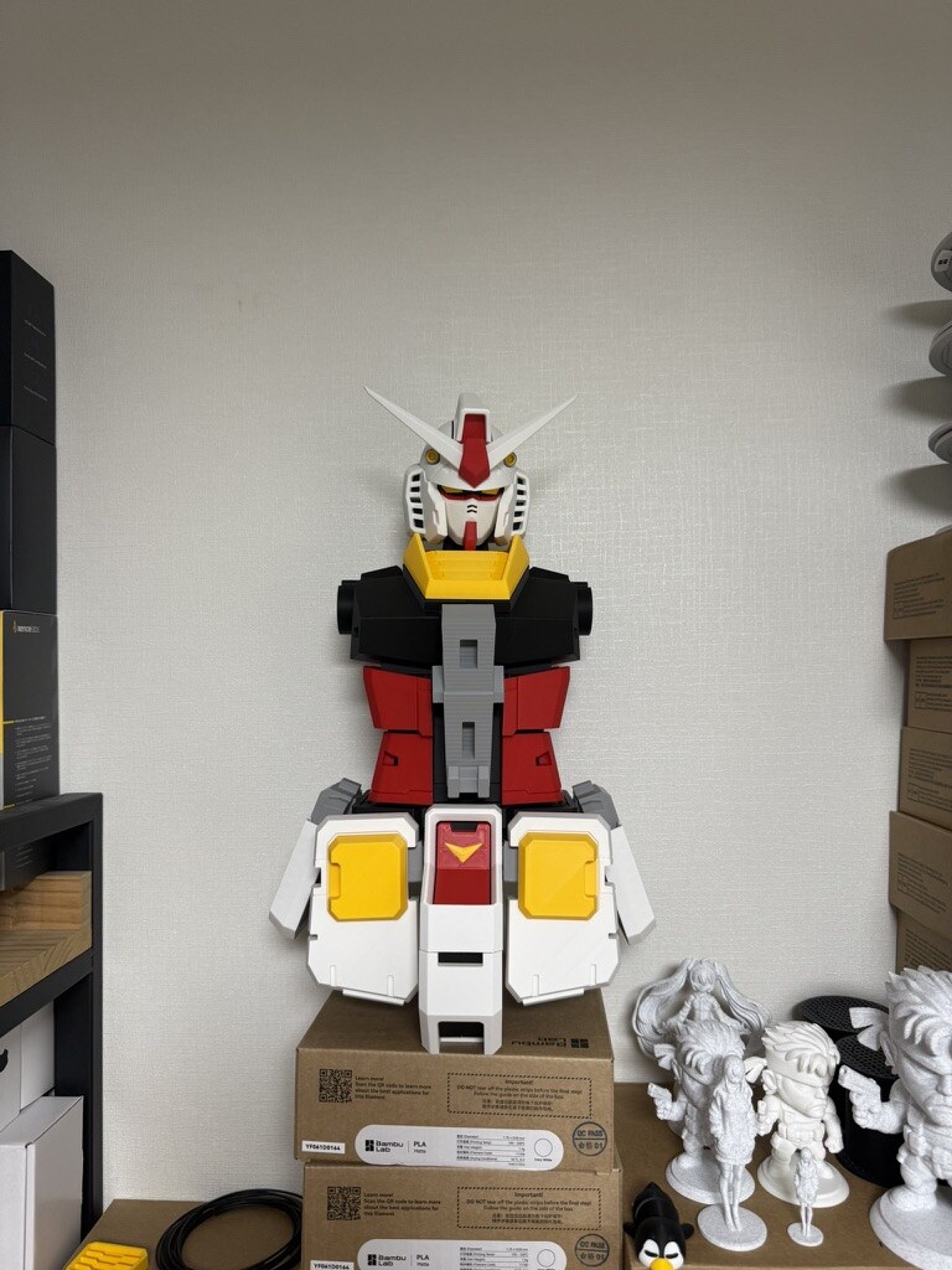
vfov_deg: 71.6
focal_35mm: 24
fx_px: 880
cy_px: 635
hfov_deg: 56.8
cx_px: 476
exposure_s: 1/60
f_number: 1.78
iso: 125
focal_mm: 6.76
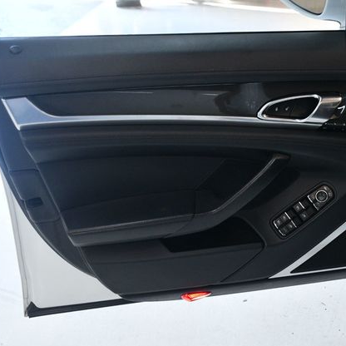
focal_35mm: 47
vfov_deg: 36.1
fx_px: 531
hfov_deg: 35.7
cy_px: 176
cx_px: 227
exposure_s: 1/125
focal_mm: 24
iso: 1400
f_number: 3.8
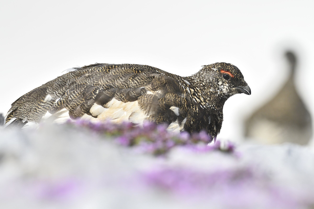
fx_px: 5233
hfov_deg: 3.4
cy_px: 104
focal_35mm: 600
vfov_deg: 2.3
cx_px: 157
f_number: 7.1
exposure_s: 1/8000
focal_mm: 400
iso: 1000
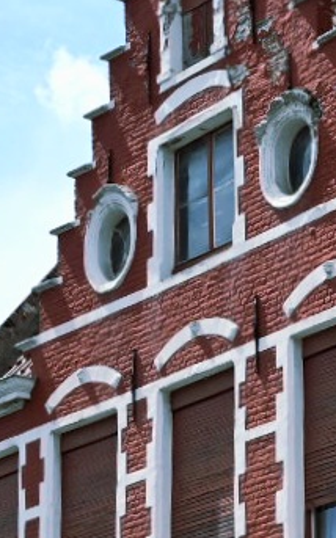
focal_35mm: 158
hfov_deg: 8.2
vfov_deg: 13.1
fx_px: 2318
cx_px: 431
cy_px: 558
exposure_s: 1/500
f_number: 13
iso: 400
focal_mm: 34
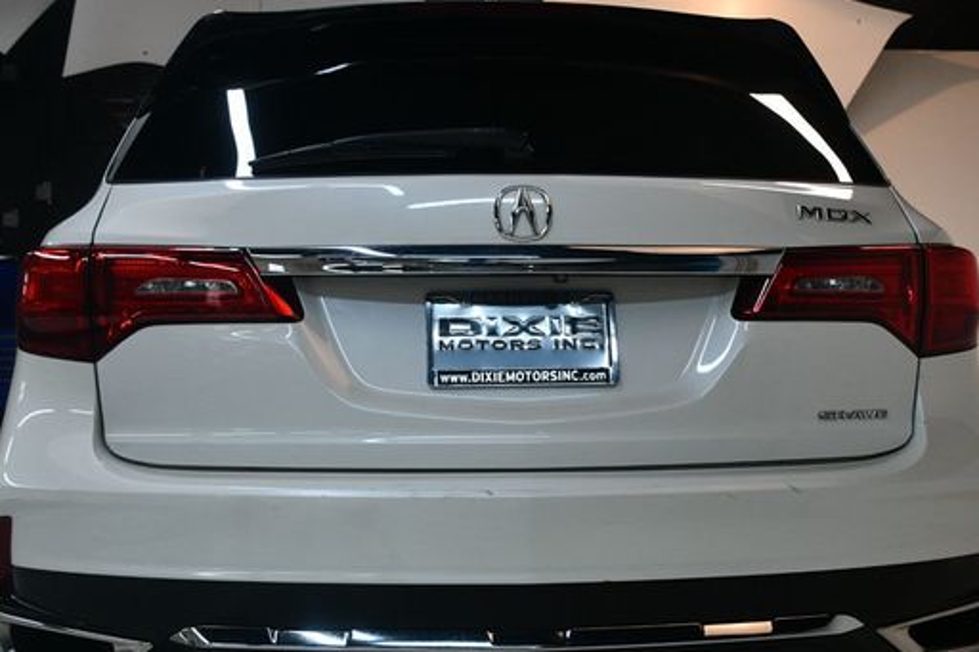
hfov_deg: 43.6
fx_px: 1223
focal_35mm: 45
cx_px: 505
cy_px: 390
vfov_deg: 29.8
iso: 800
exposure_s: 1/200
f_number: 3.8
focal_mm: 24
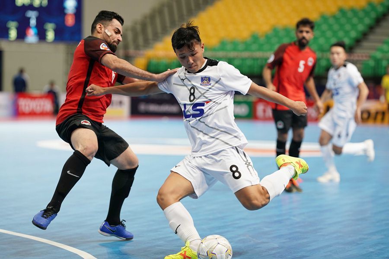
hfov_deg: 15.2
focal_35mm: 135
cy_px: 130
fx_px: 1459
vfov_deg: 10.2
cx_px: 194
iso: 1600
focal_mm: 135
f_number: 2.5
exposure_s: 1/1000
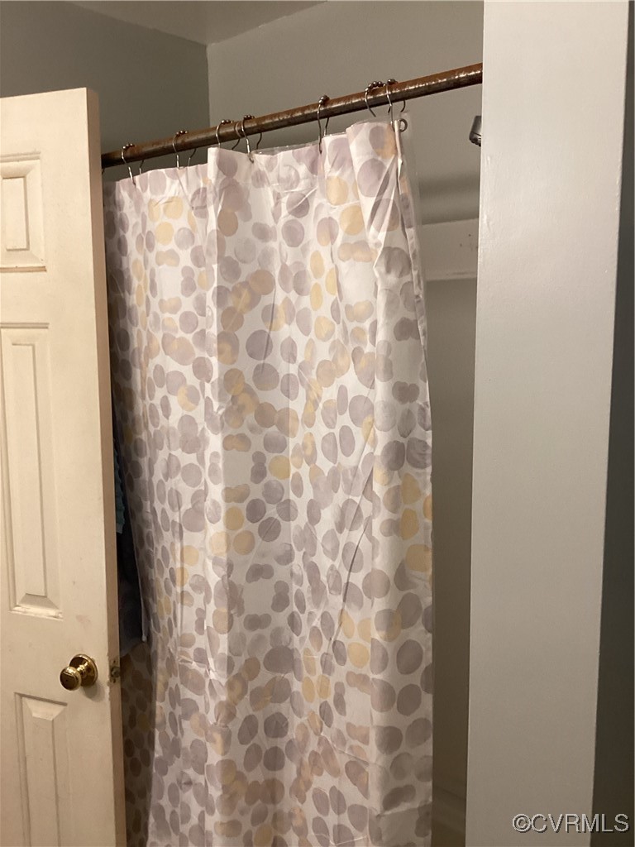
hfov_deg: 45.4
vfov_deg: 58.4
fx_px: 758
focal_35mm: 31
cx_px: 318
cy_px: 424
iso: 160
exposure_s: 1/60
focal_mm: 3.3
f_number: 2.4
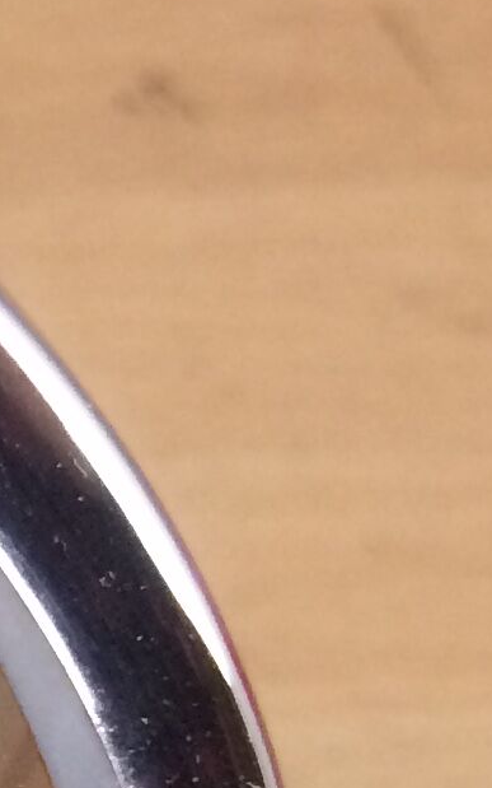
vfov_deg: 12.5
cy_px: 1071
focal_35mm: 162
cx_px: -1364
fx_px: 3475
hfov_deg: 6.7
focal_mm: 4.15
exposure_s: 1/33
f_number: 2.2
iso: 80
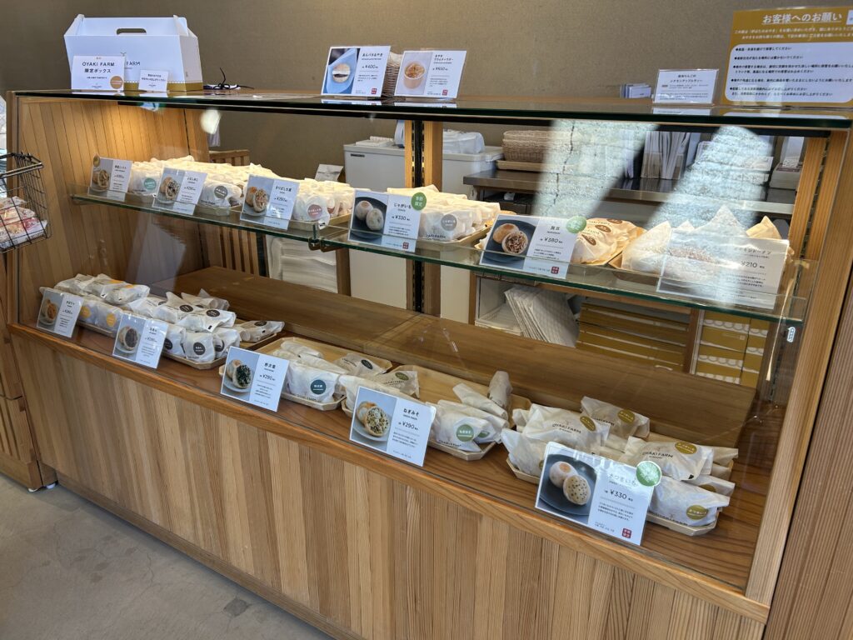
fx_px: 641
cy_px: 320
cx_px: 426
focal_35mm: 26
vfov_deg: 53.1
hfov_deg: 67.3
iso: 50
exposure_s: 1/121
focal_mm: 5.7
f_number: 1.5
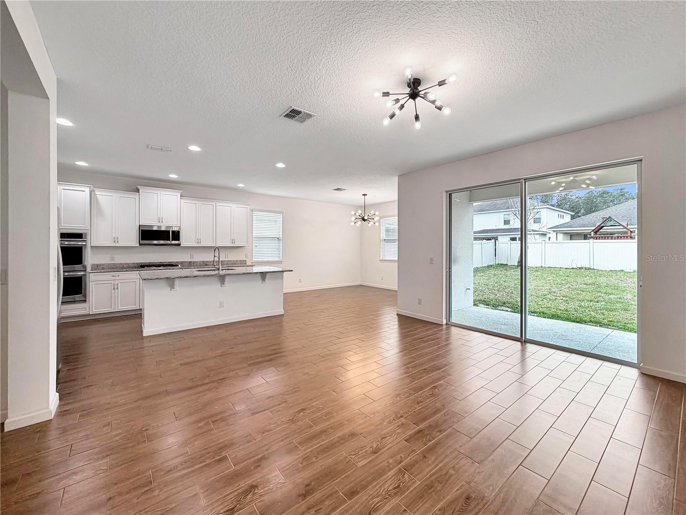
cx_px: 343
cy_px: 258
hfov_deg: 102.1
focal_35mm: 14
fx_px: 277
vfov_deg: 85.7
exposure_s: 1/120
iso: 80
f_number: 2.2
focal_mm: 2.22
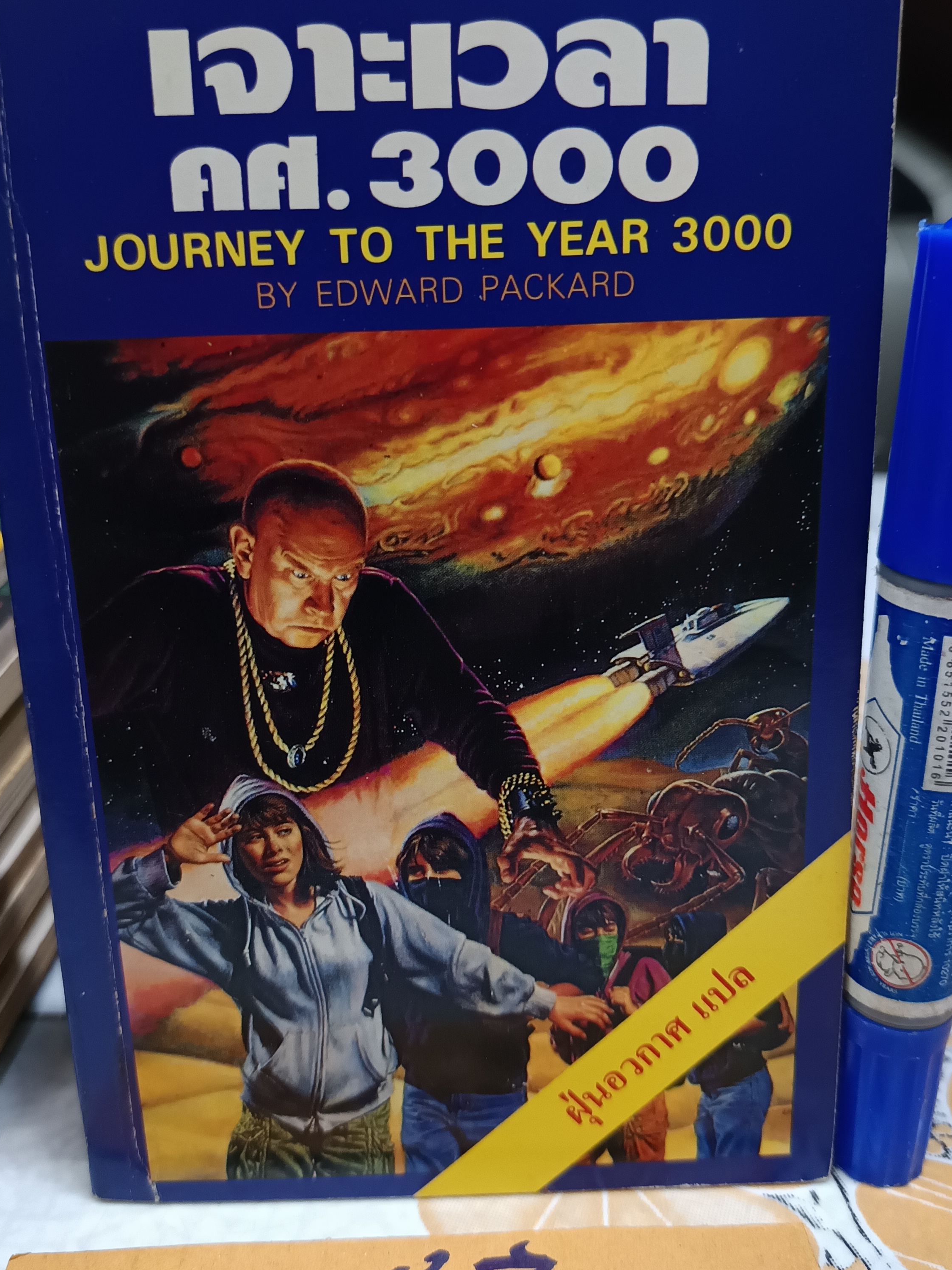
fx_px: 1173
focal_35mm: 32
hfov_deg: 44.2
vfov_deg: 56.8
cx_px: 466
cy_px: 602
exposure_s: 1/25
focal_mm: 5.31
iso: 1479
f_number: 1.7
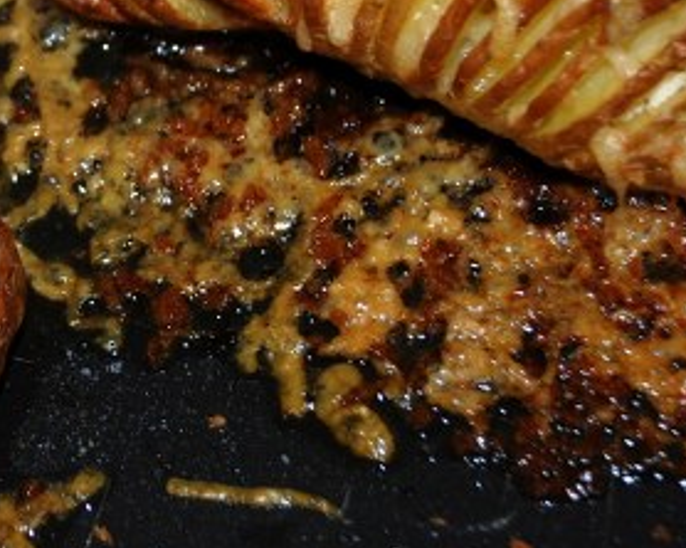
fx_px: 3956
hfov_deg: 9.8
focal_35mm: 195
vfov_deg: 7.9
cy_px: -30
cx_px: -89
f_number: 4.8
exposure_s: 1/60
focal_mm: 48
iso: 200
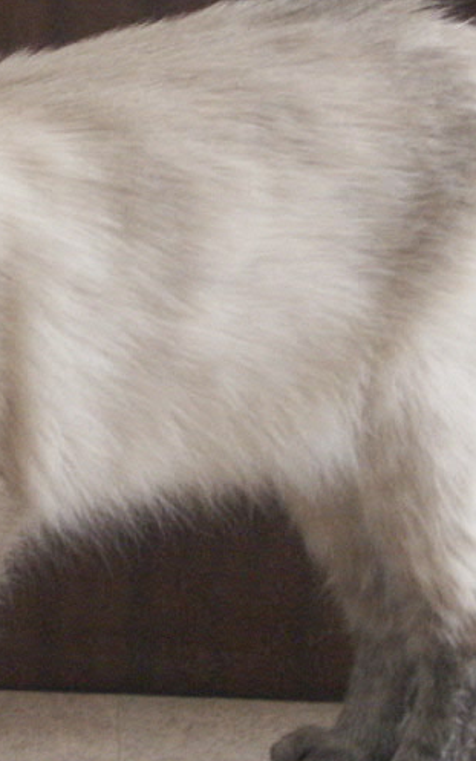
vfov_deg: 10.1
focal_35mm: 208
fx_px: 4314
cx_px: -34
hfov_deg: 6.3
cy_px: 337
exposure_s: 1/45
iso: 200
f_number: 3.5
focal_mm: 15.19
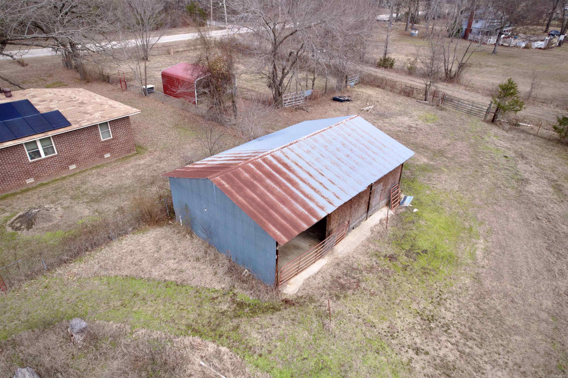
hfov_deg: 78.6
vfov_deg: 57.2
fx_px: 347
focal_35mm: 22
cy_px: 189
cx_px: 284
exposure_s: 1/640
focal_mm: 8.38
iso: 100
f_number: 2.8
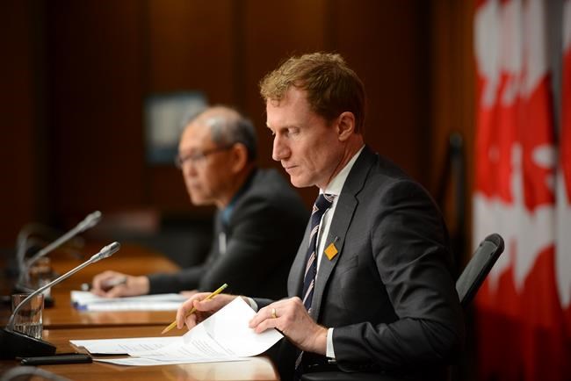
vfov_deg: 6.9
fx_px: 3173
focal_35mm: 200
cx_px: 286
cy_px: 190
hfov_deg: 10.3
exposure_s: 1/250
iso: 1600
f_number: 2.8
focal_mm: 200
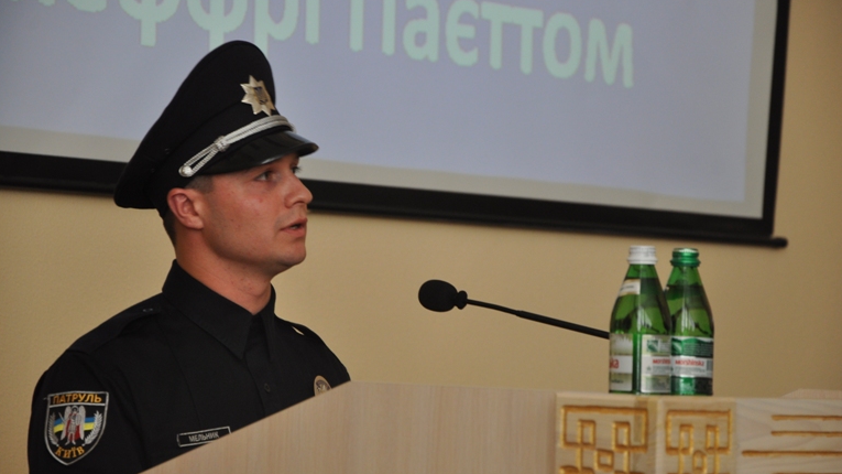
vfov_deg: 7.3
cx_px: 422
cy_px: 267
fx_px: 3695
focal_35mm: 166
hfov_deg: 13.0
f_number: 5.6
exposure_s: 1/60
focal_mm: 105
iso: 720
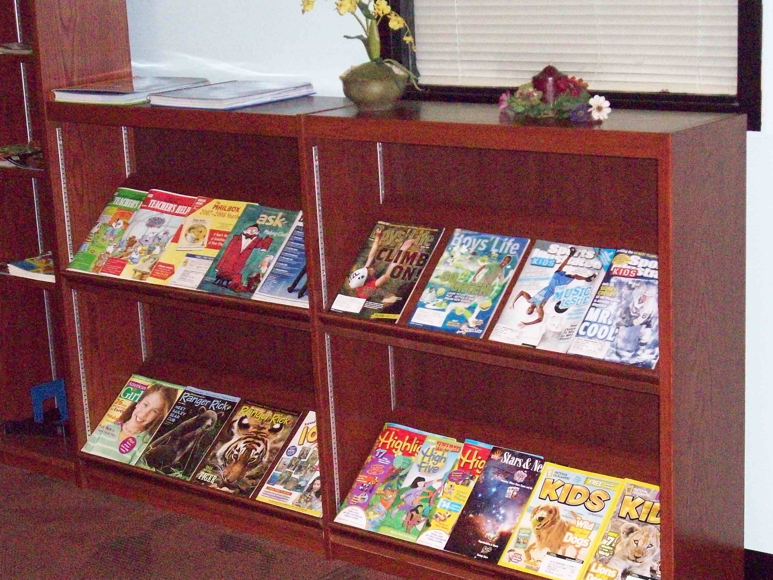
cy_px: 300
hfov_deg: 27.8
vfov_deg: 21.0
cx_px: 412
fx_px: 1563
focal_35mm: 70
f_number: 3.8
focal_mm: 10.7
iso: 800
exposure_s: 1/181
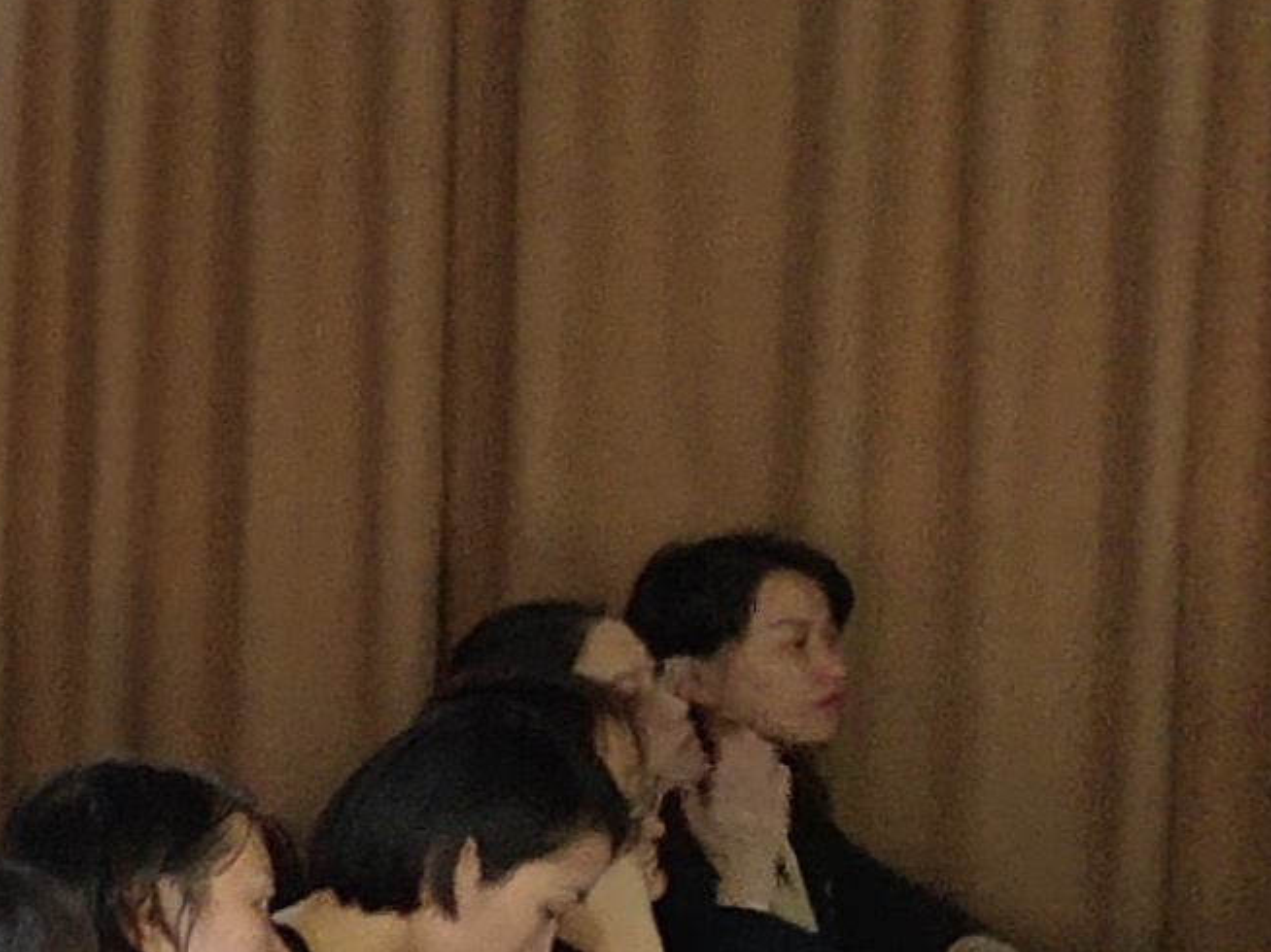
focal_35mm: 185
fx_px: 6790
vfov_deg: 8.0
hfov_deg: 8.8
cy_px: 952
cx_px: -2484
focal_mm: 4.35
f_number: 1.8
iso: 275
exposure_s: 1/50
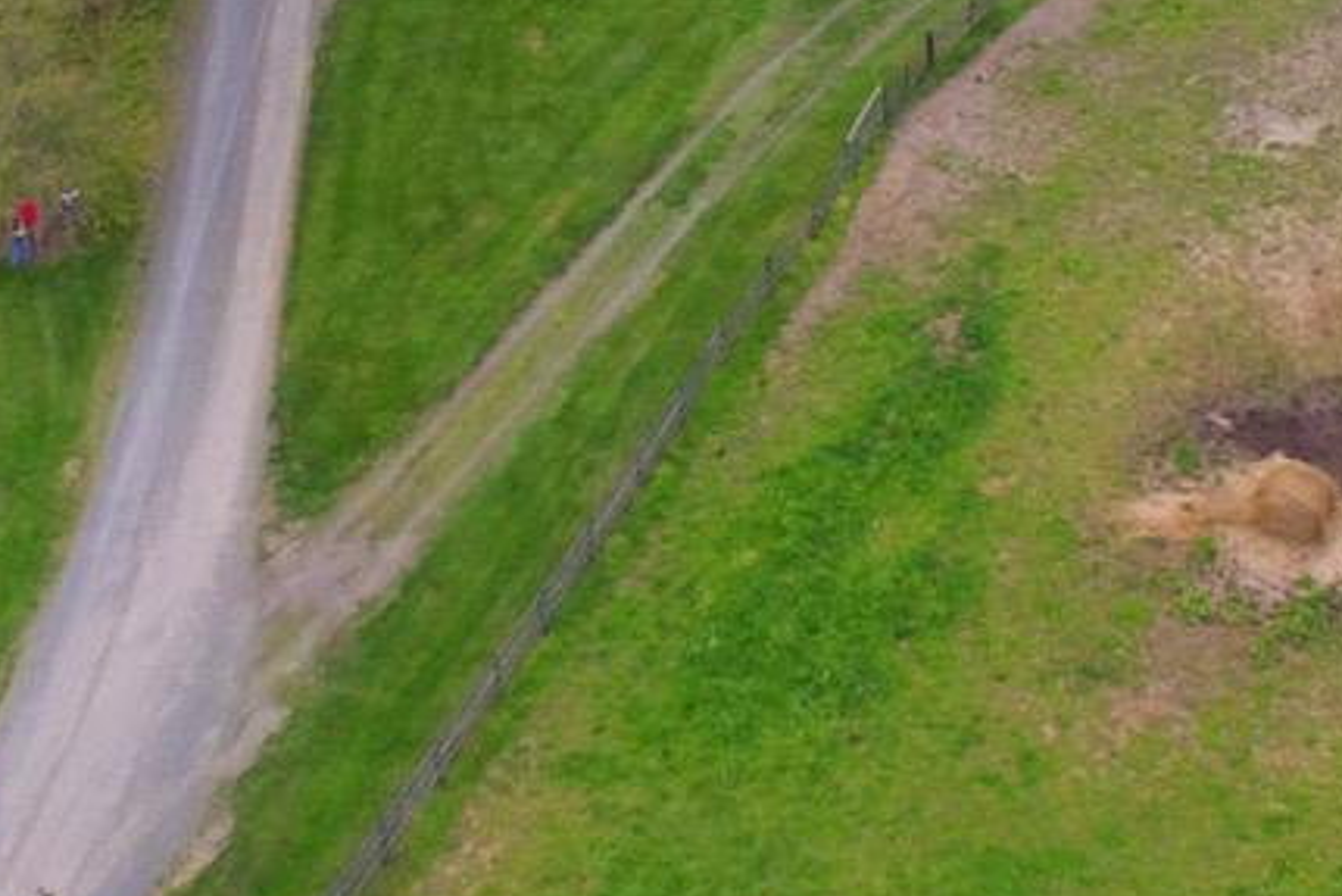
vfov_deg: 13.7
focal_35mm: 99
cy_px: 137
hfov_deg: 20.6
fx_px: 3692
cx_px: 811
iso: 100
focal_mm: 3.61
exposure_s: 1/249
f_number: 2.8
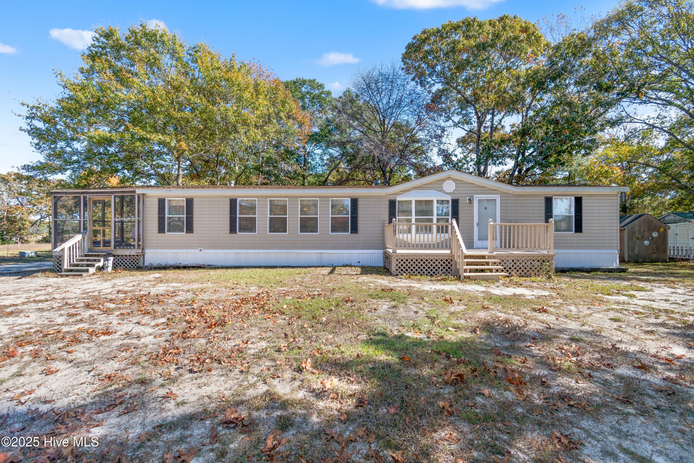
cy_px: 232
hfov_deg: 100.4
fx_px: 289
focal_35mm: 15
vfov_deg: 77.3
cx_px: 347
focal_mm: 10
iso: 100
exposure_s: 1/200
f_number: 7.1
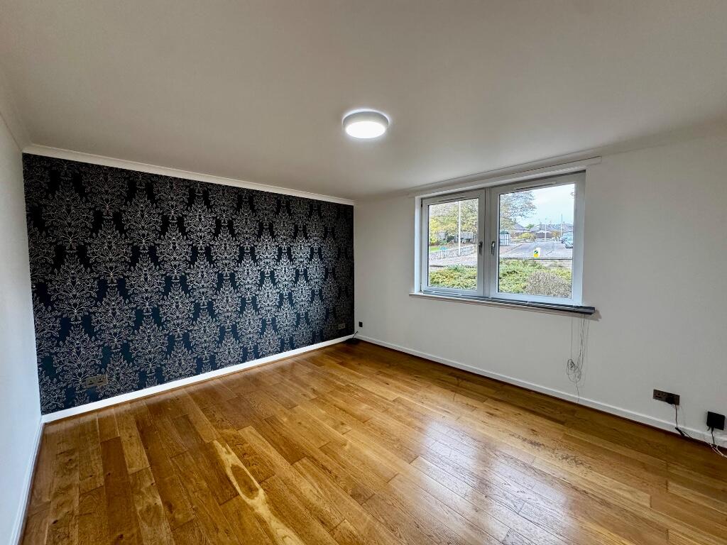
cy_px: 272
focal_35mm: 14
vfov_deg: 85.7
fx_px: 294
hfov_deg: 102.1
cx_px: 364
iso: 320
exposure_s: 1/100
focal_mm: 2.22
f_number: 2.2
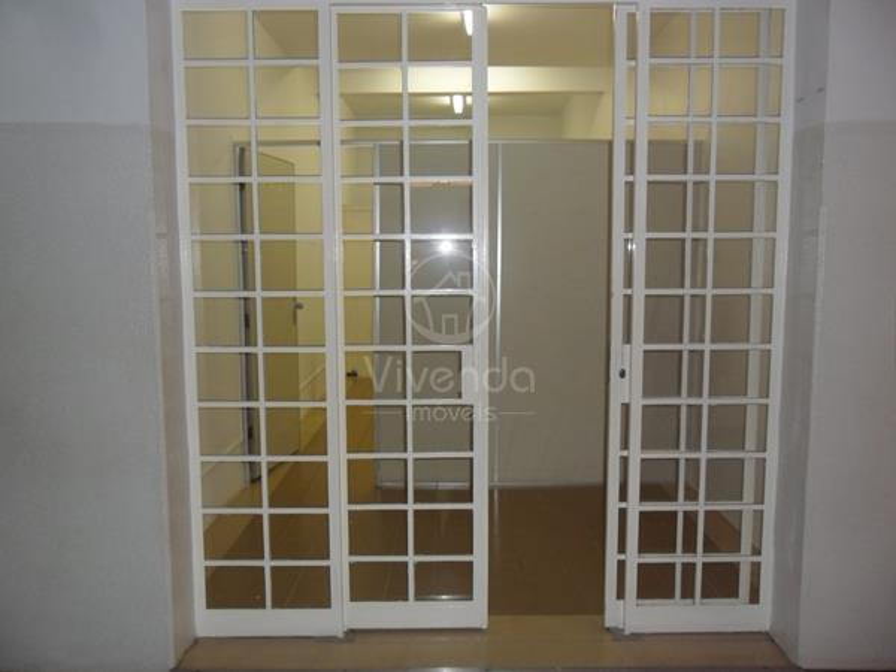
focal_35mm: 27
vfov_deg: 51.4
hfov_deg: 65.3
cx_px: 448
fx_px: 699
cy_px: 336
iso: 200
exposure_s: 1/45
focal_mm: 4.9
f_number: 3.5
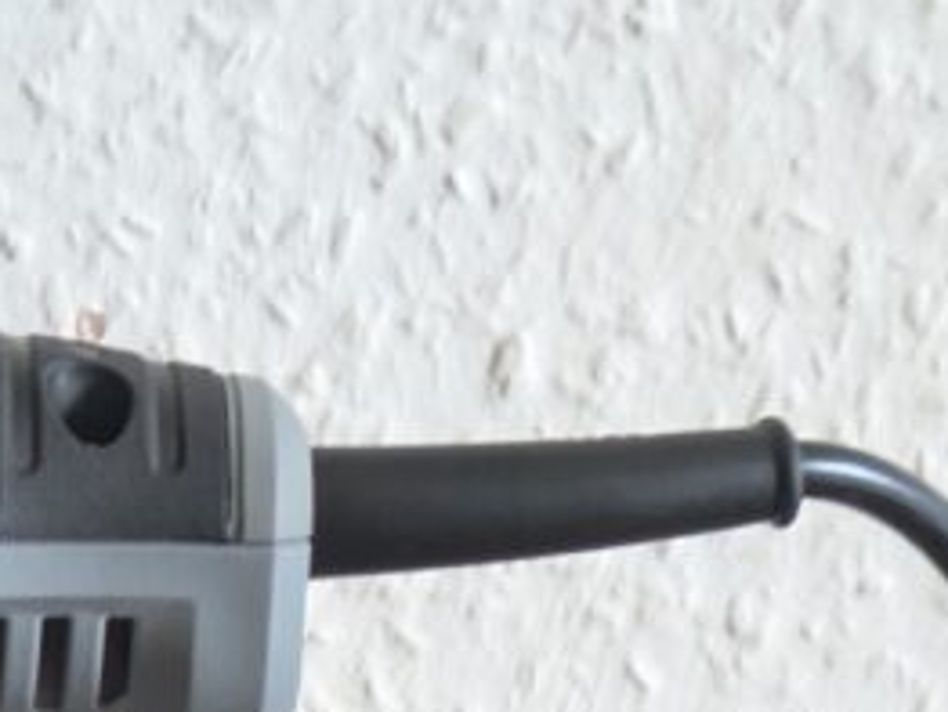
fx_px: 5455
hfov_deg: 9.8
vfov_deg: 7.2
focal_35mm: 199
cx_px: -242
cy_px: 1375
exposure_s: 1/25
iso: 94
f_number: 1.89
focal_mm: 5.43
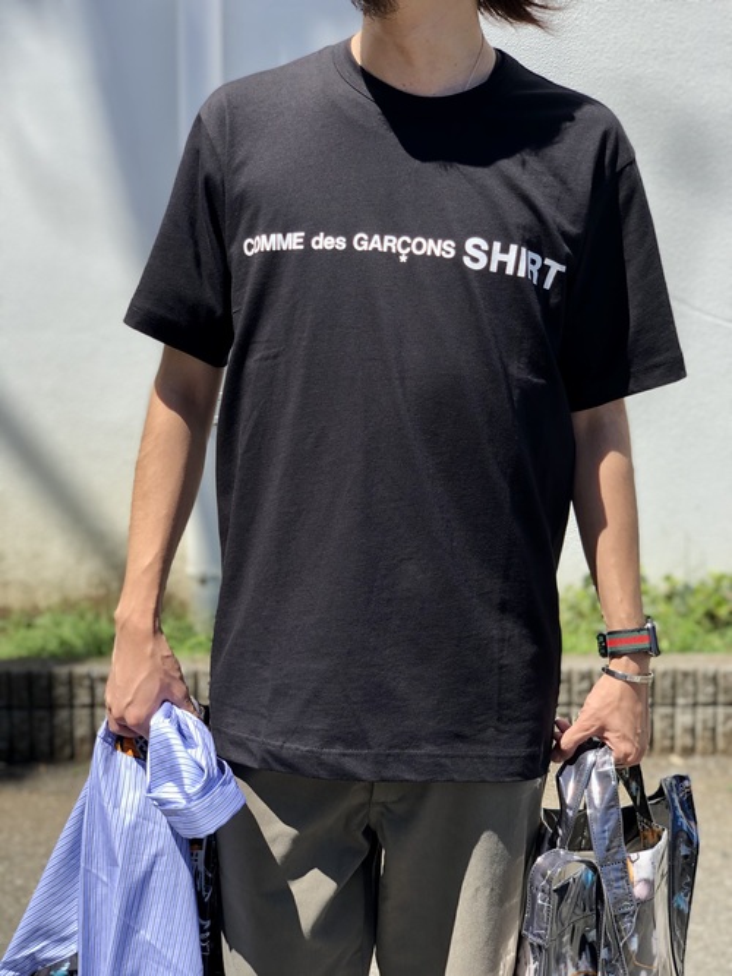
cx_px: 366
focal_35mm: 52
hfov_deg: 28.0
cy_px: 488
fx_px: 1467
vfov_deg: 36.8
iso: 16
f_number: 2.4
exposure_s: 1/203
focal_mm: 6
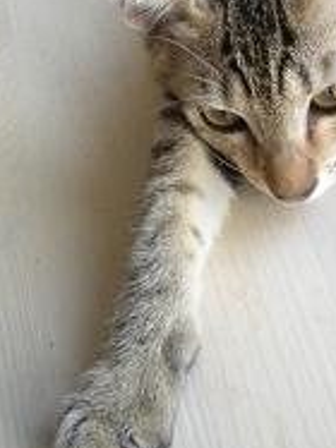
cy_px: 78
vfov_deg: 24.0
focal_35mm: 80
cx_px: 307
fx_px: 1037
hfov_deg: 18.1
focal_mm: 7.4
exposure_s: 1/175
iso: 400
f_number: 3.5
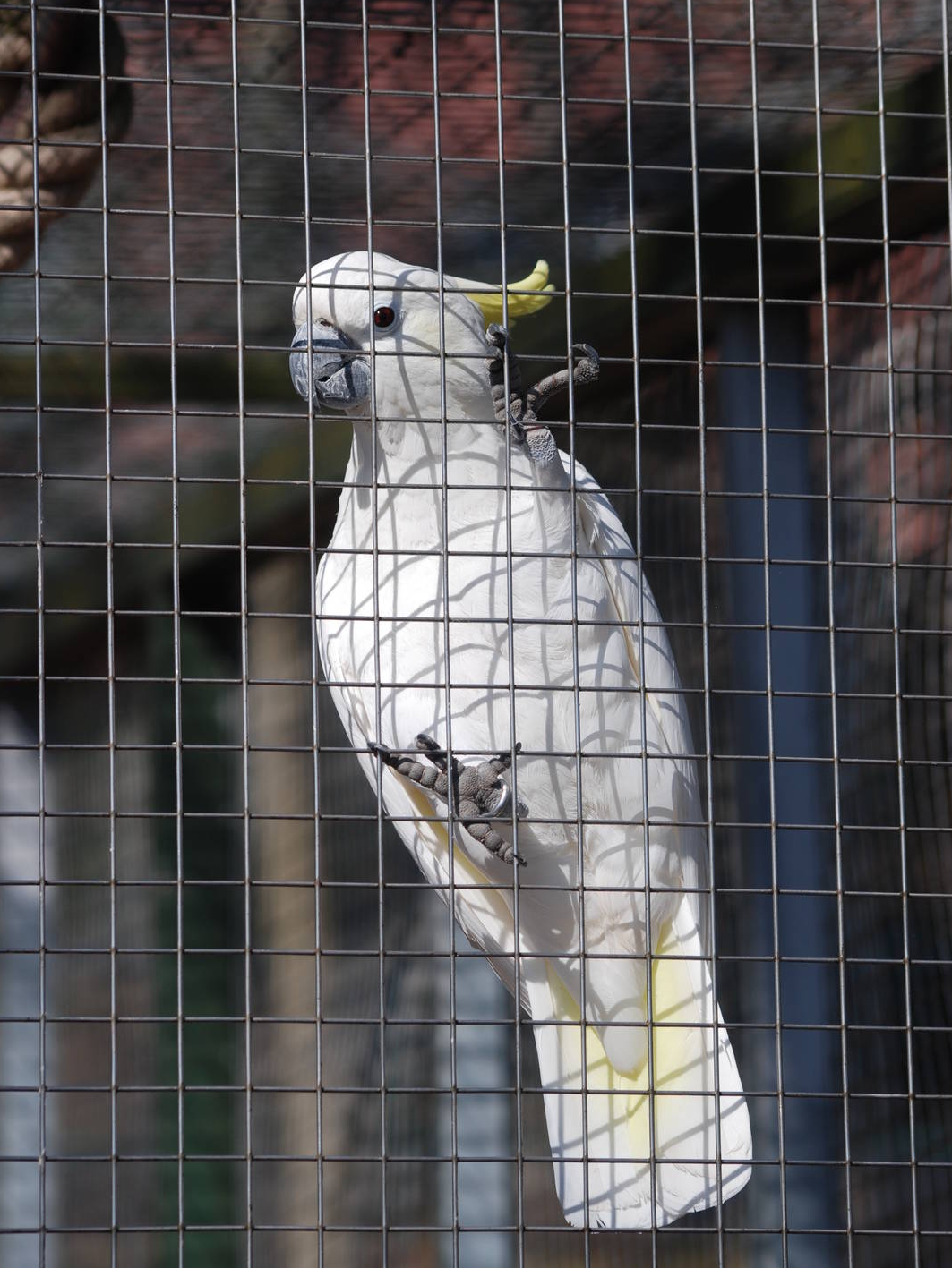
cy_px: 661
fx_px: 5976
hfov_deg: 9.1
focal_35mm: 163
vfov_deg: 12.1
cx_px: 478
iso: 100
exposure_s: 1/500
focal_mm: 100
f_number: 5.6
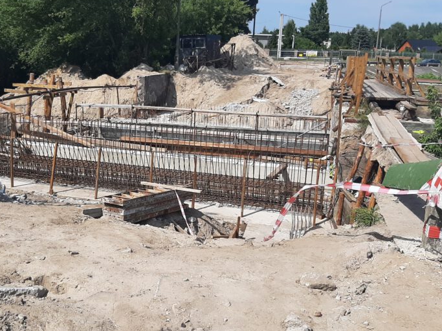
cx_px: 140
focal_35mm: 39
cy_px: 148
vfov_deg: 36.8
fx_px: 498
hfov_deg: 46.9
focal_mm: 3.93
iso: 40
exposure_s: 1/3571
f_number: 1.7
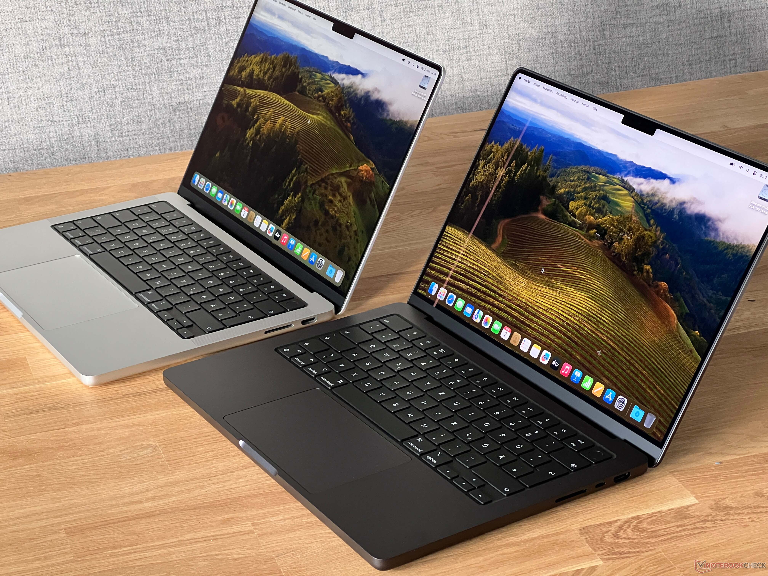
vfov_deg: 19.1
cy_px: 288
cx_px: 384
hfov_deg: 25.3
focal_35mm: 77
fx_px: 1708
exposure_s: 1/60
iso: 640
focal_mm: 9
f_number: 2.8
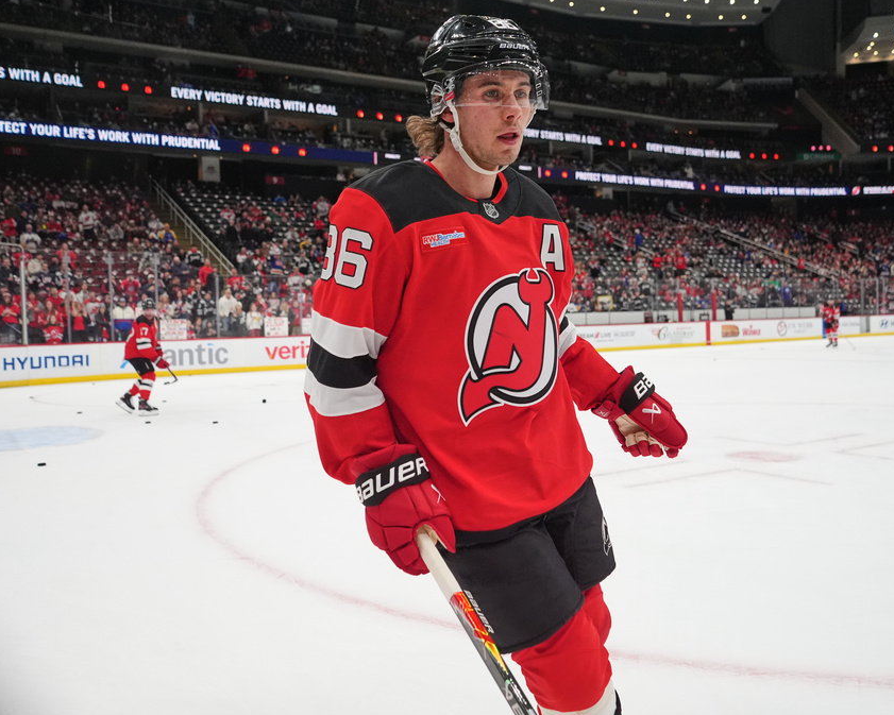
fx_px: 847
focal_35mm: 32
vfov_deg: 45.8
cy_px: 359
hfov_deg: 55.6
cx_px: 472
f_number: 4
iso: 4000
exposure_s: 1/3200
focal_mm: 28
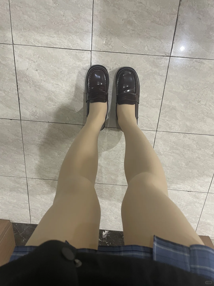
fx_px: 214
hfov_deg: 53.1
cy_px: 143
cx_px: 107
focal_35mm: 26
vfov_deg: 67.3
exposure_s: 1/50
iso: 250
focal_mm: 4.2
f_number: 1.6
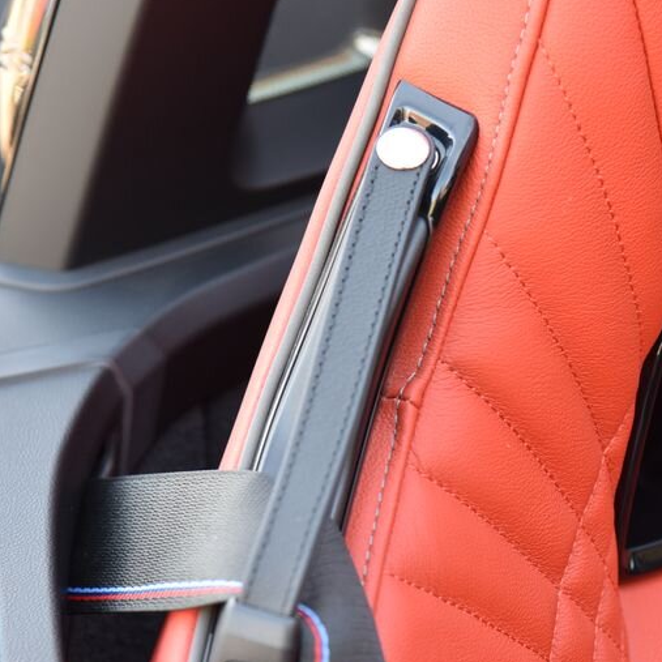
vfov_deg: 8.5
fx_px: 4457
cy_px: 375
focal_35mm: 206
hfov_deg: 8.5
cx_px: 582
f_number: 4.5
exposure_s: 1/80
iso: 500
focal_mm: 120
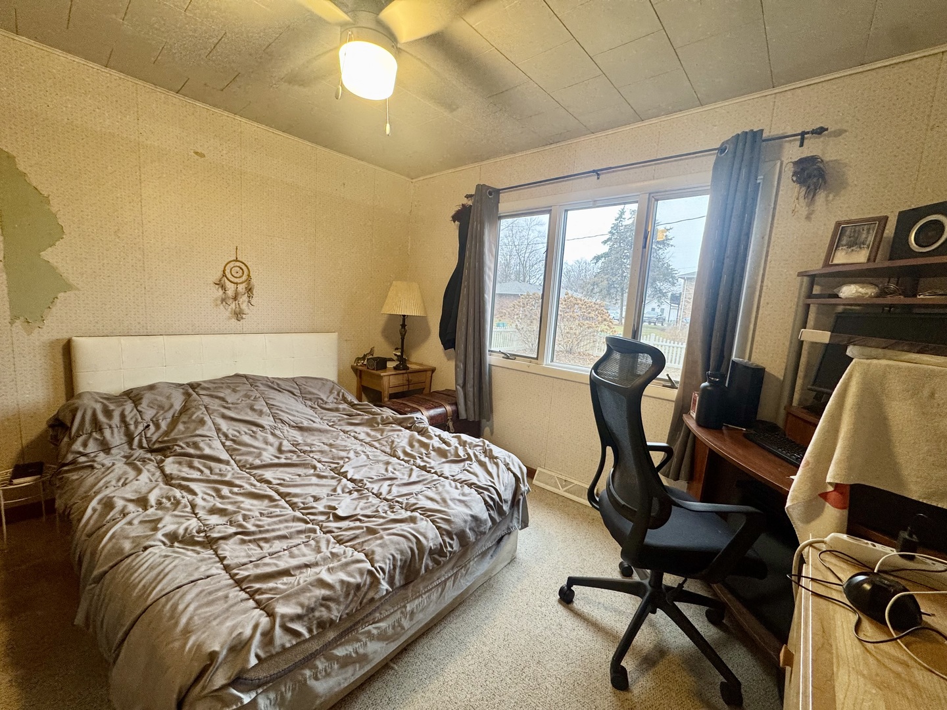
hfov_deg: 102.1
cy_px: 355
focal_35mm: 14
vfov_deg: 85.7
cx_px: 474
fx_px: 383
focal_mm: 2.22
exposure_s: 1/60
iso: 160
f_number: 2.2
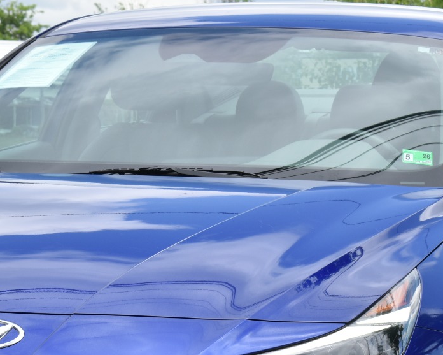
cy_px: 332
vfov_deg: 8.5
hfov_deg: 10.7
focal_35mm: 180
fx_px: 2362
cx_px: 169
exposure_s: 1/320
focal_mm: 55
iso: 200
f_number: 9
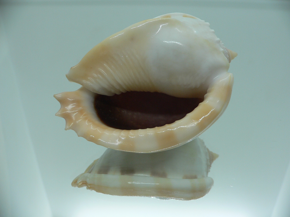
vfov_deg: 40.7
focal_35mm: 35
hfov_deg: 52.6
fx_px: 293
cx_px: 145
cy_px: 108
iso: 80
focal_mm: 4.6
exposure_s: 1/60
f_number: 2.8
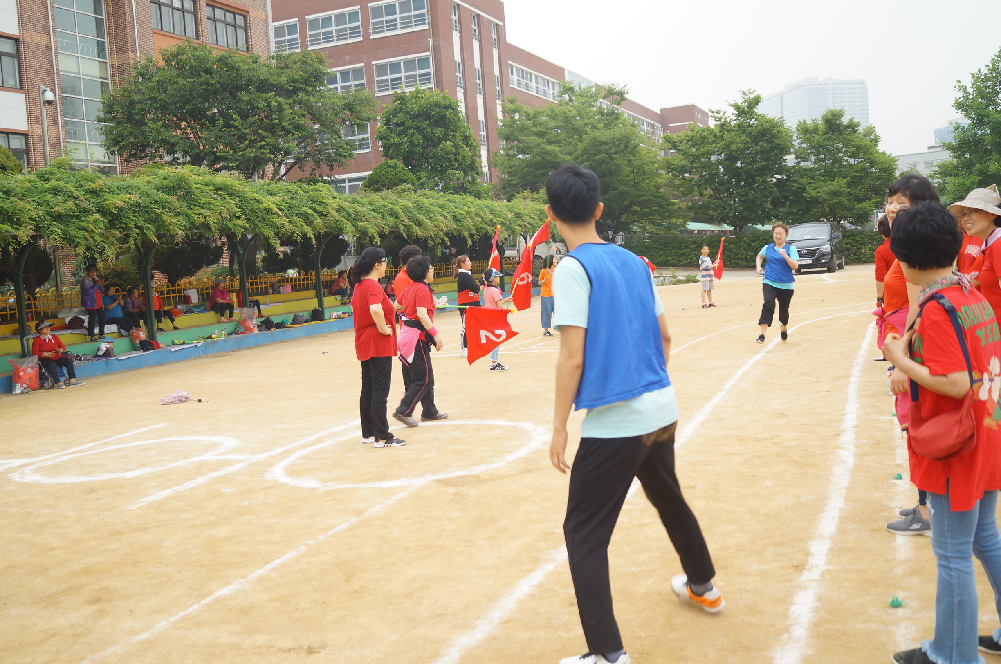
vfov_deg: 39.8
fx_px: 916
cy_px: 332
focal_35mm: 33
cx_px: 500
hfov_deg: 57.3
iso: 125
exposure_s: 1/60
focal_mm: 22
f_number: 4
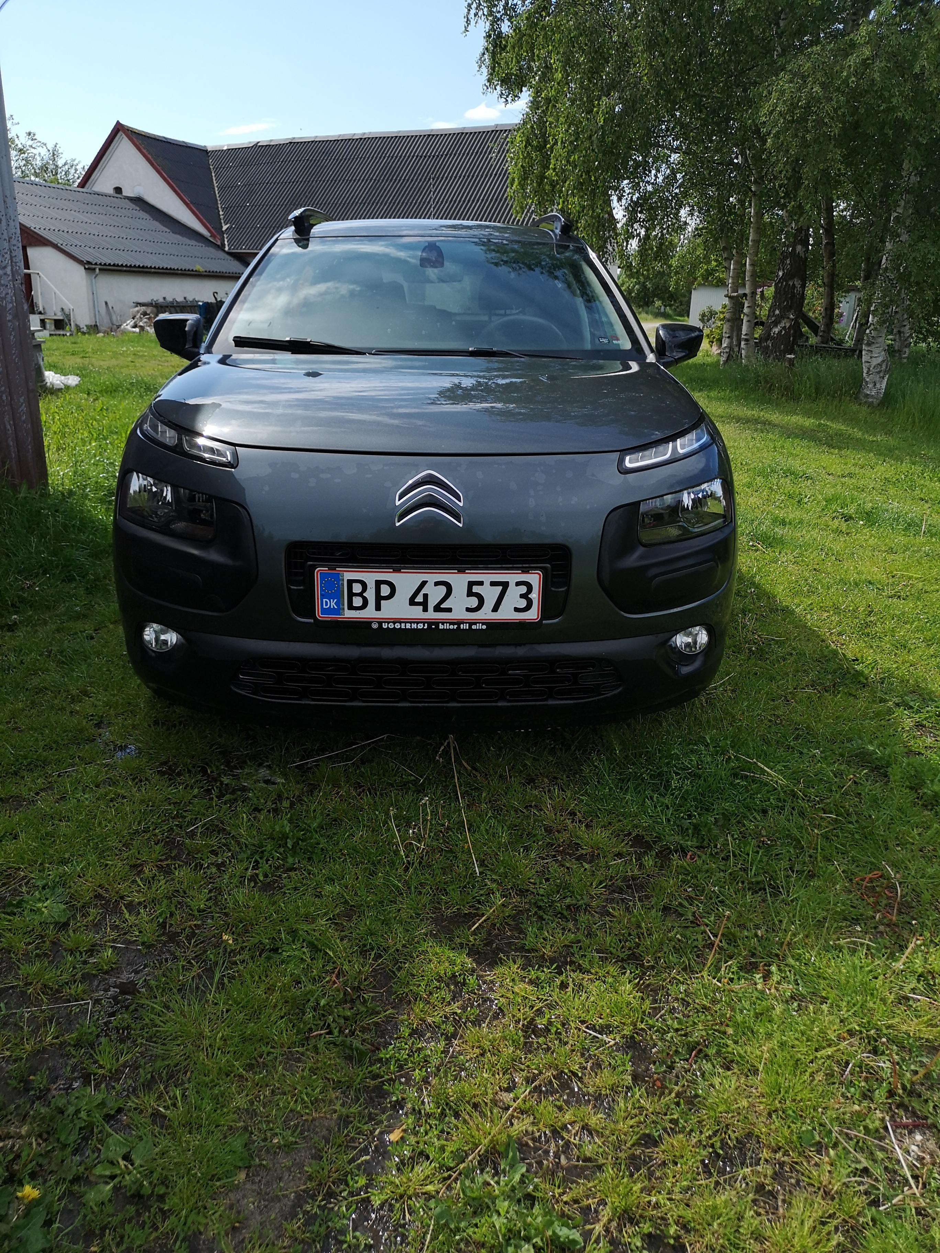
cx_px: 470
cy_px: 626
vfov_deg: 65.3
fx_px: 978
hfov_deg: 51.4
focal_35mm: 27
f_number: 1.8
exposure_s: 1/1835
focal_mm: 3.95
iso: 50
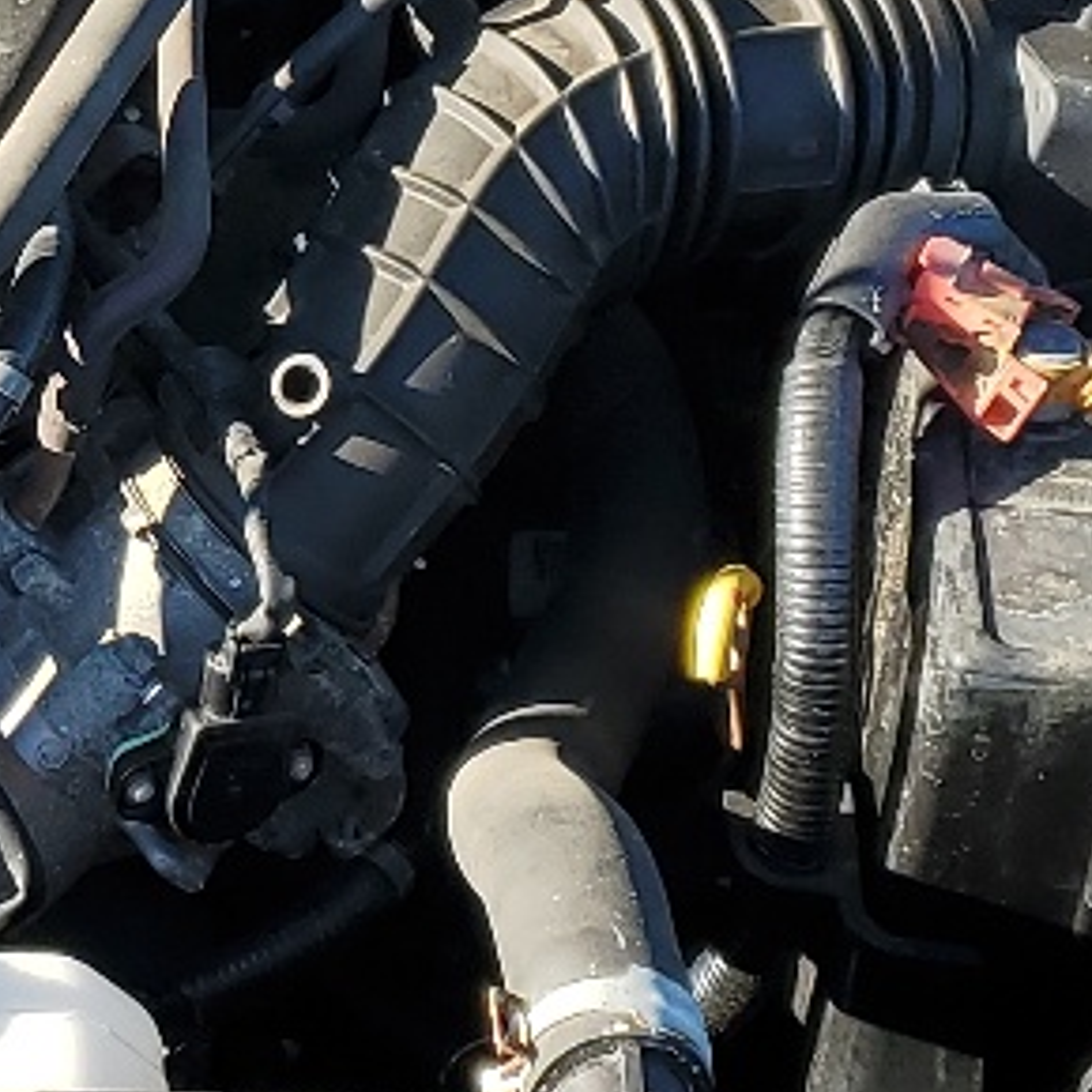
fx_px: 4533
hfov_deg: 13.5
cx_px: -90
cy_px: 56
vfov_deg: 13.6
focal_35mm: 127
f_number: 1.5
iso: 50
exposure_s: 1/833
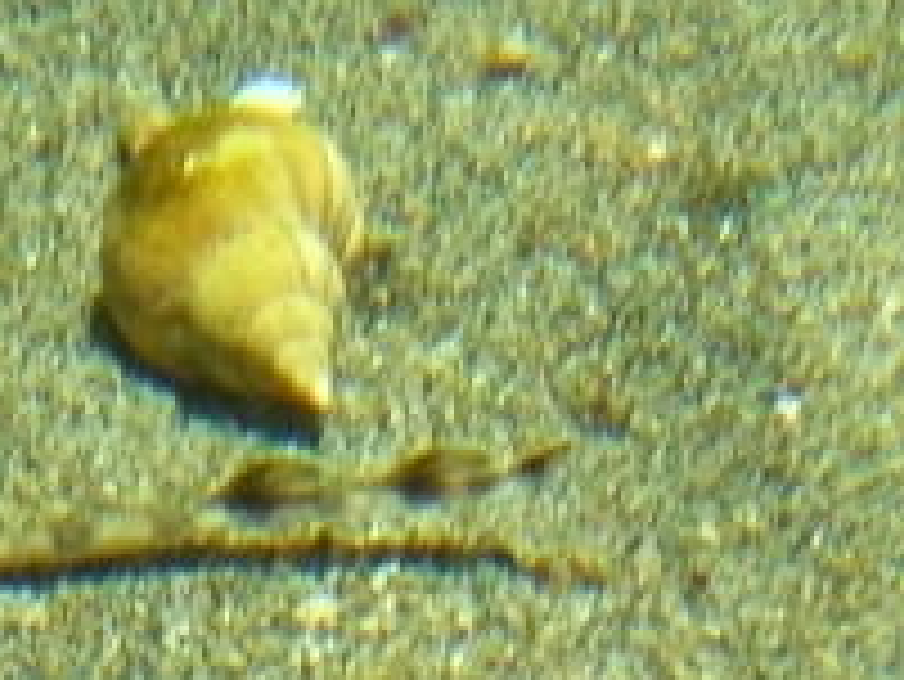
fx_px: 4834
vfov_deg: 8.0
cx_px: -274
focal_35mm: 185
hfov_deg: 10.5
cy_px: 239
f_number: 3.2
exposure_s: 1/25
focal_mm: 10.4
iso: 400
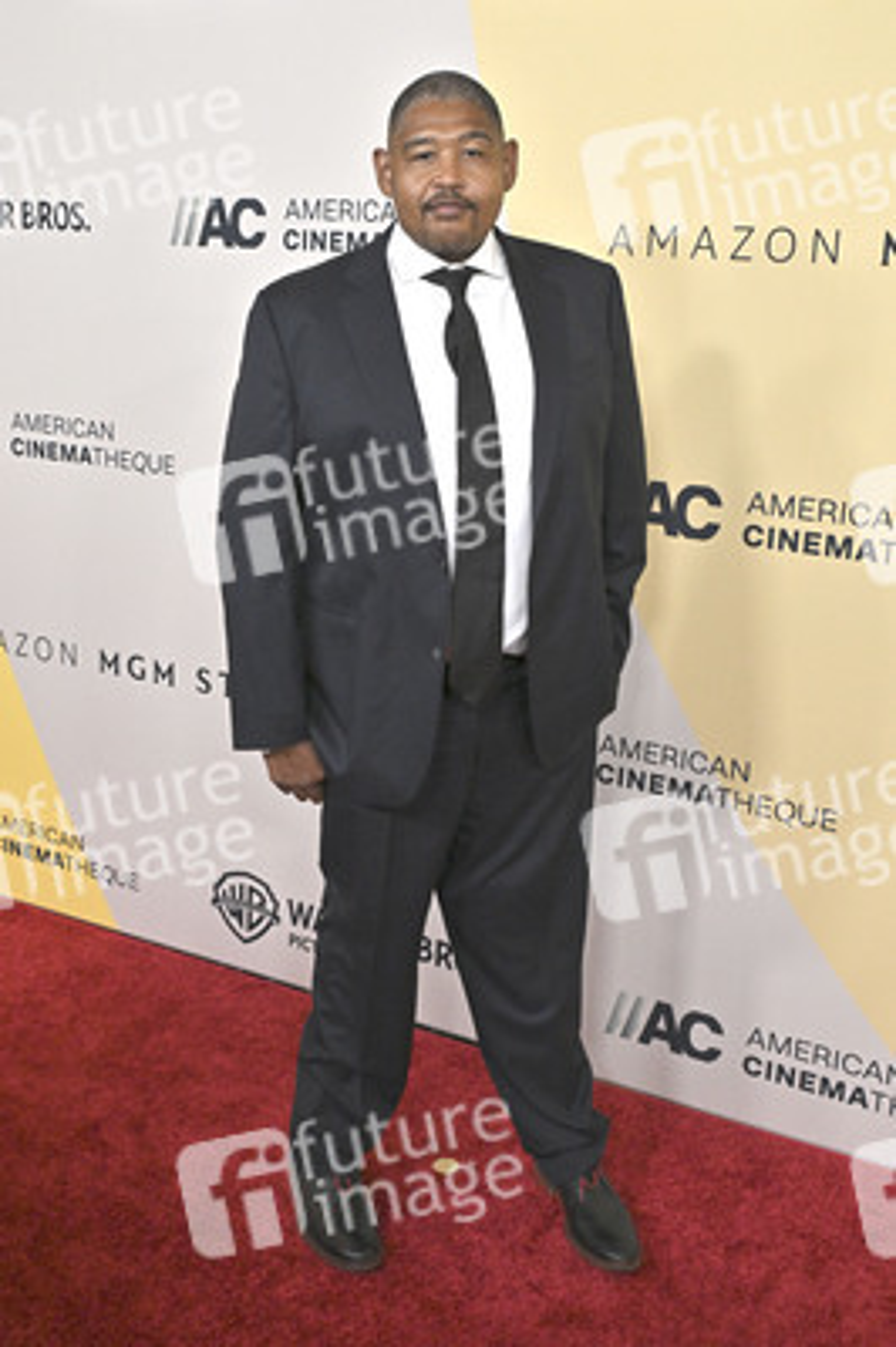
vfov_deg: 54.5
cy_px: 674
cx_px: 448
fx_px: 1309
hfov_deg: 37.8
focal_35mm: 35
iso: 2000
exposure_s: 1/320
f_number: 6.3
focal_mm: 35
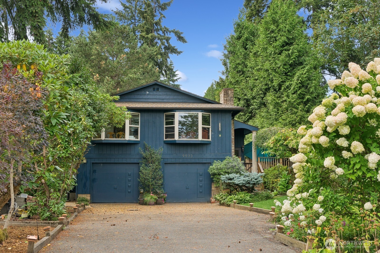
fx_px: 454
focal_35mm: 43
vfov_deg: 31.2
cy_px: 126
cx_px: 190
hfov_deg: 45.4
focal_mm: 43
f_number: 8
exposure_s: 1/125
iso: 200
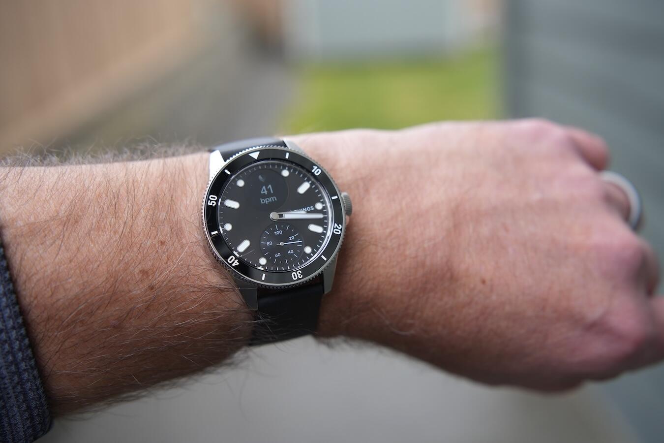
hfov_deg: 43.6
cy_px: 222
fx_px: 830
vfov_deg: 29.9
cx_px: 332
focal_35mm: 45
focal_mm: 45
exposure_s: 1/60
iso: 125
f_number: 4
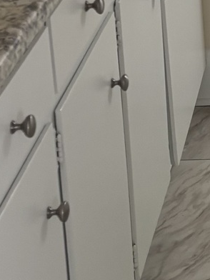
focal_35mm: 153
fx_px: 1238
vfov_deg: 12.1
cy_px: -178
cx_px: 500
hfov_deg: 8.8
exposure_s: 1/121
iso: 40
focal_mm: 5.96
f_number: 1.6
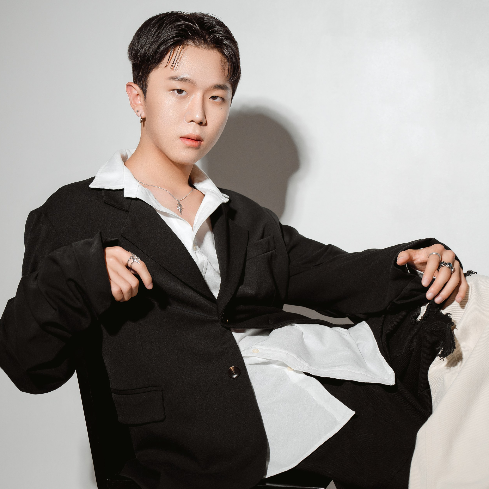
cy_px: 304
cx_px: 262
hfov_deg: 25.0
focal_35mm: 69
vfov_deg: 24.9
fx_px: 1103
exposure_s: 1/125
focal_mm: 50
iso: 320
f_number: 4
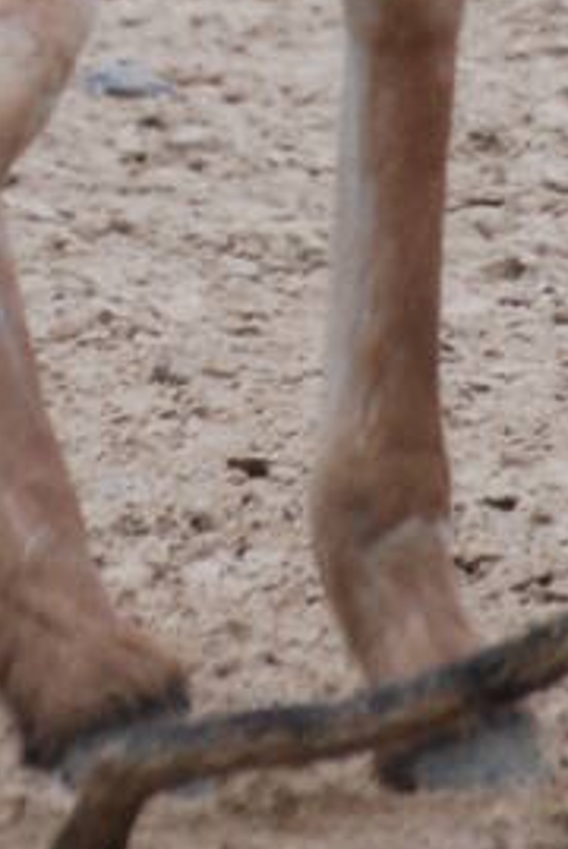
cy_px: -802
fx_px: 63283
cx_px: 74
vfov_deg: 0.8
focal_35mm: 2681
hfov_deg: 0.5
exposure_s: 1/500
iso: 400
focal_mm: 300
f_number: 5.6
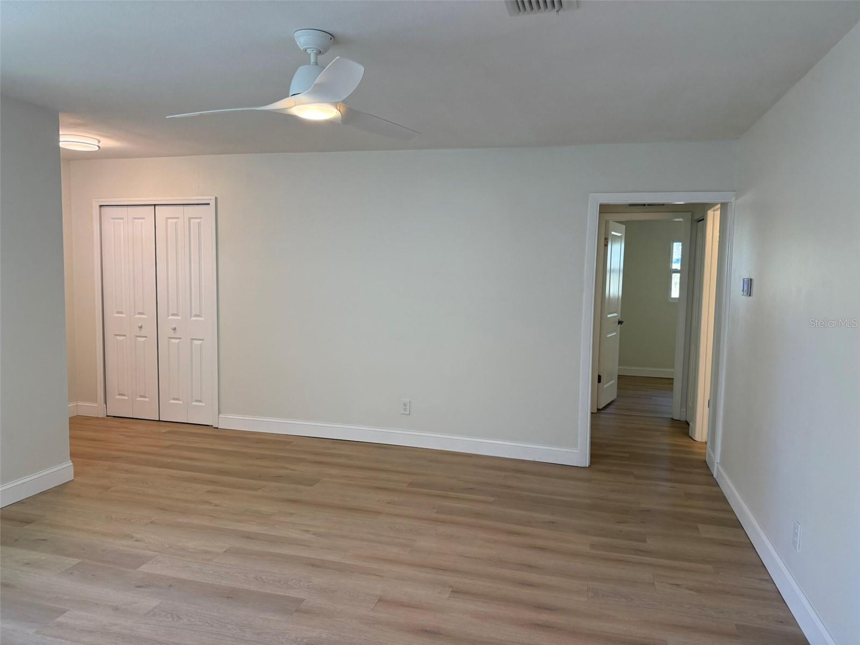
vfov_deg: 56.8
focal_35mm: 24
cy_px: 322
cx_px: 430
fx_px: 596
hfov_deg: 71.6
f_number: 1.78
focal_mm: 6.76
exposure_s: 1/206
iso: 160
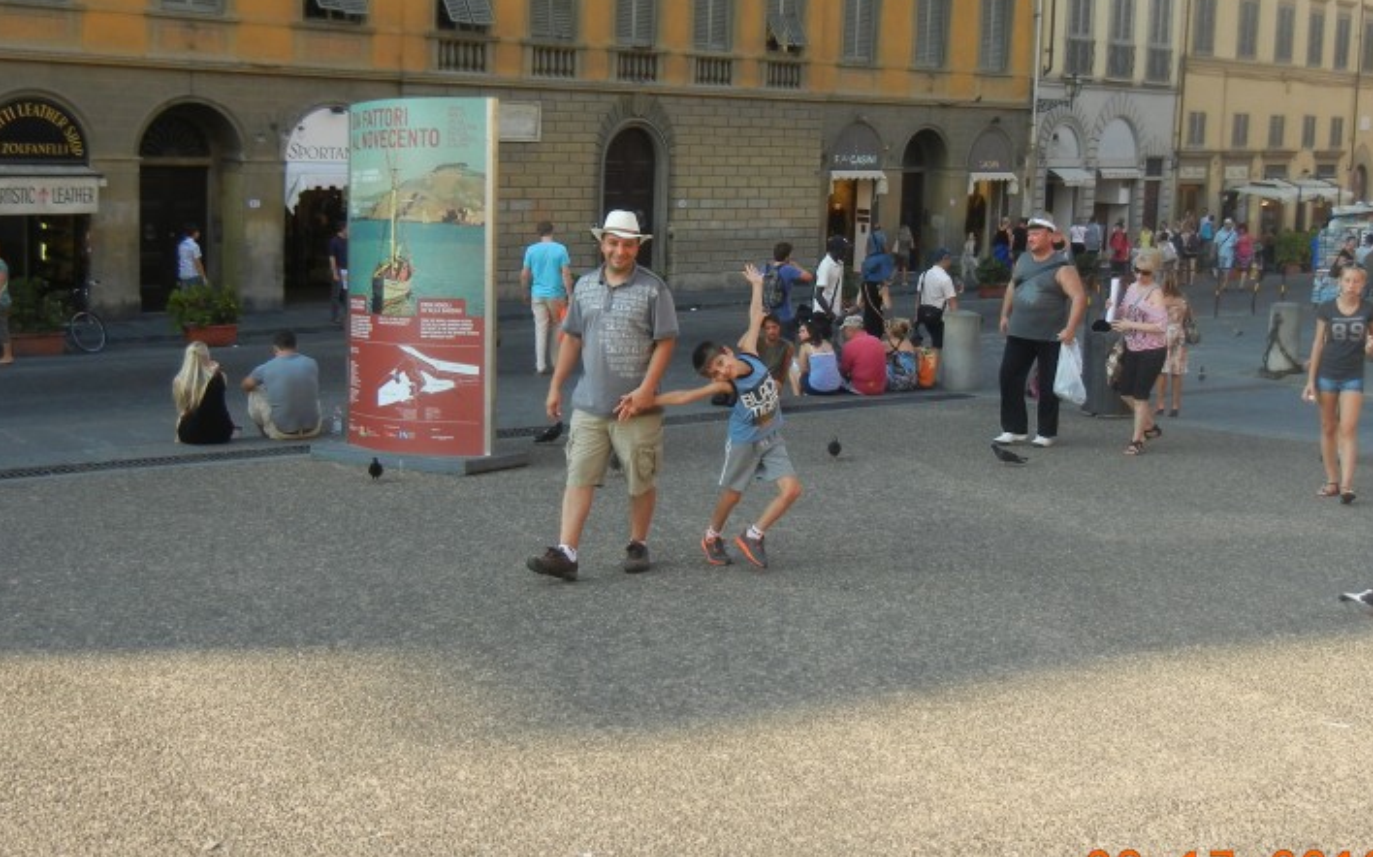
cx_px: 702
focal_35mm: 46
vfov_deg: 27.8
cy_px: 285
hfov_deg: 43.5
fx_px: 1721
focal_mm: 5.4
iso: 160
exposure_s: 1/274
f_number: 3.5
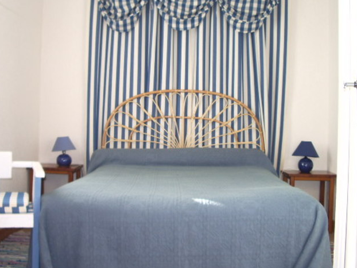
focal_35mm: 45
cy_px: 117
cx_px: 164
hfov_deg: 42.0
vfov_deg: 32.2
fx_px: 464
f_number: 2.6
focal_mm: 5.8
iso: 50
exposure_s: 1/80
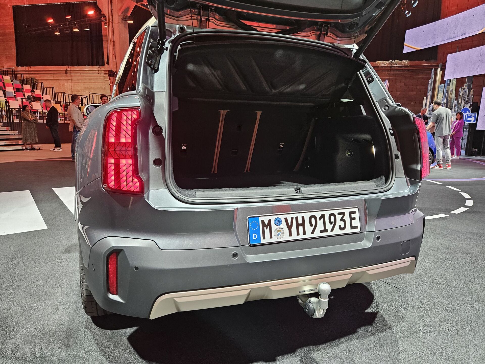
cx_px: 242
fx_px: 322
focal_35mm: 23
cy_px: 182
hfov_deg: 73.9
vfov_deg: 58.9
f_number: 1.8
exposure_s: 1/106
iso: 320
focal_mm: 5.4
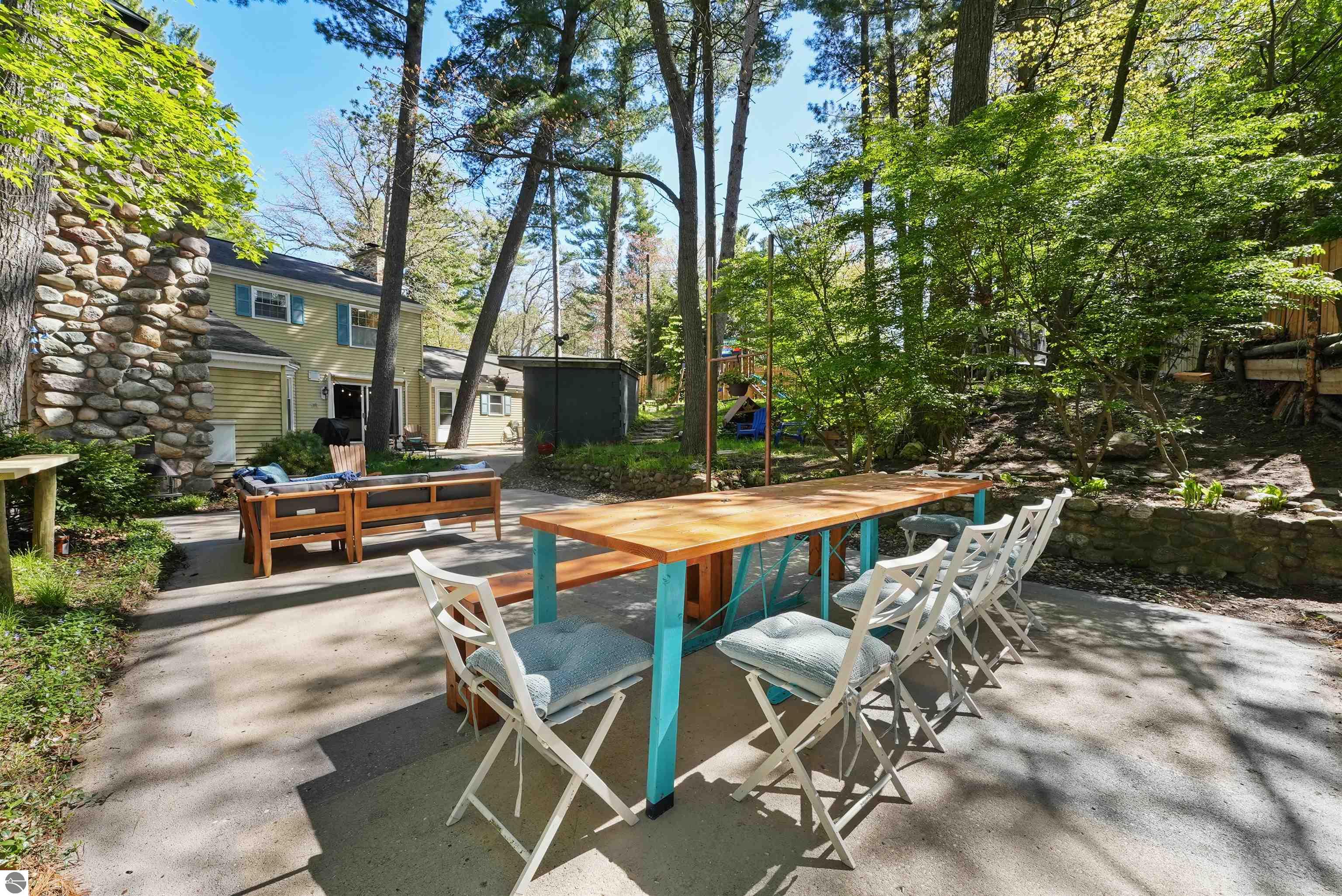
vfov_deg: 81.3
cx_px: 671
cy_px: 448
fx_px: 522
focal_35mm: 14
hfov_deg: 104.2
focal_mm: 14
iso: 640
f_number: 13
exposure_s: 1/40
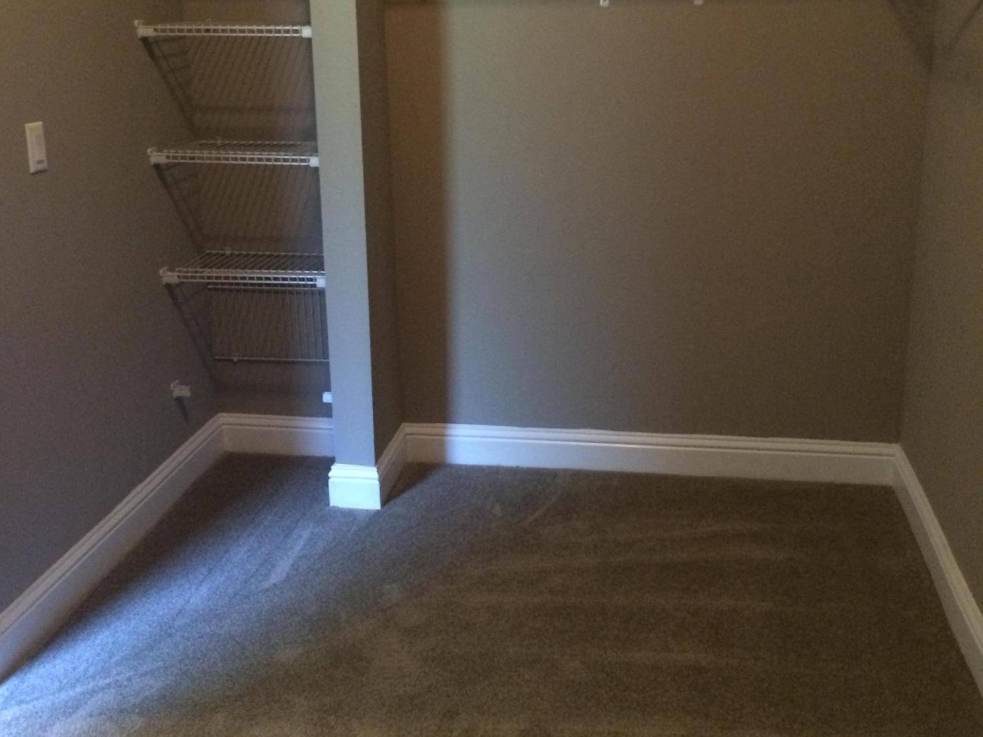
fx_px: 1107
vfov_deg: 36.7
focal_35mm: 39
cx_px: 488
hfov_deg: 47.9
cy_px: 297
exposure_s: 1/15
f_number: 2.2
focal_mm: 4.15
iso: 400
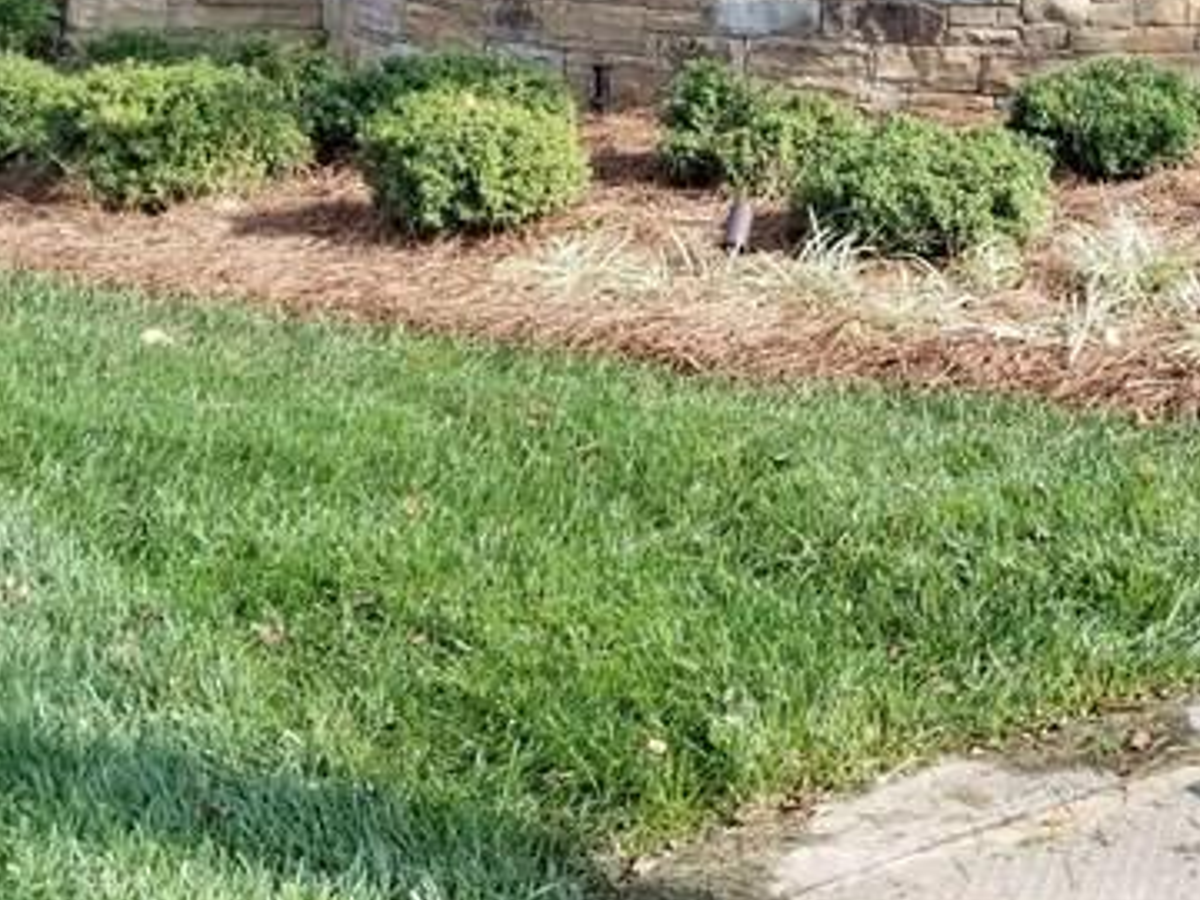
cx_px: 1313
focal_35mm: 74
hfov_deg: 24.6
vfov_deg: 18.1
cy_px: -370
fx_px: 2565
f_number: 1.7
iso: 50
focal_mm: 4.25
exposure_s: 1/766
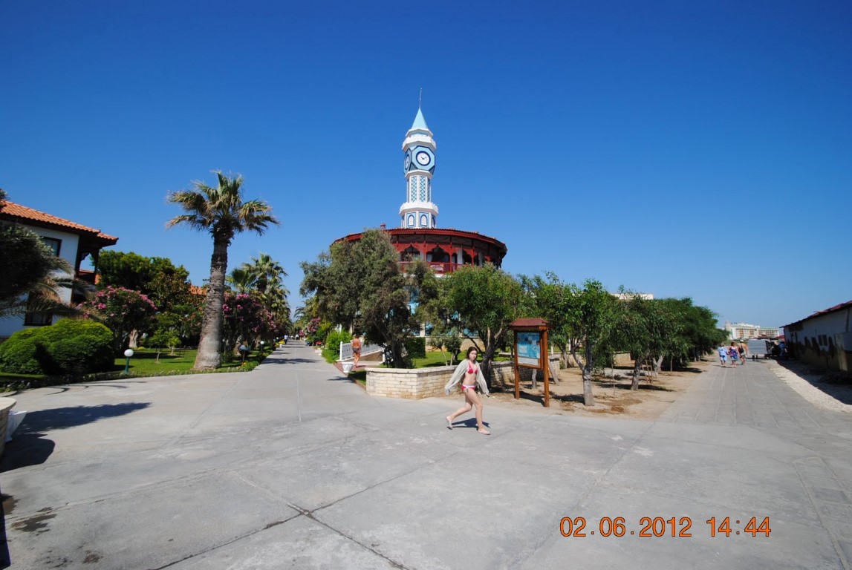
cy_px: 285
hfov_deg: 100.3
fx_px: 355
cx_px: 426
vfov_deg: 77.5
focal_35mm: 15
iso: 100
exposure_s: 1/320
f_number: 9
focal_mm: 10
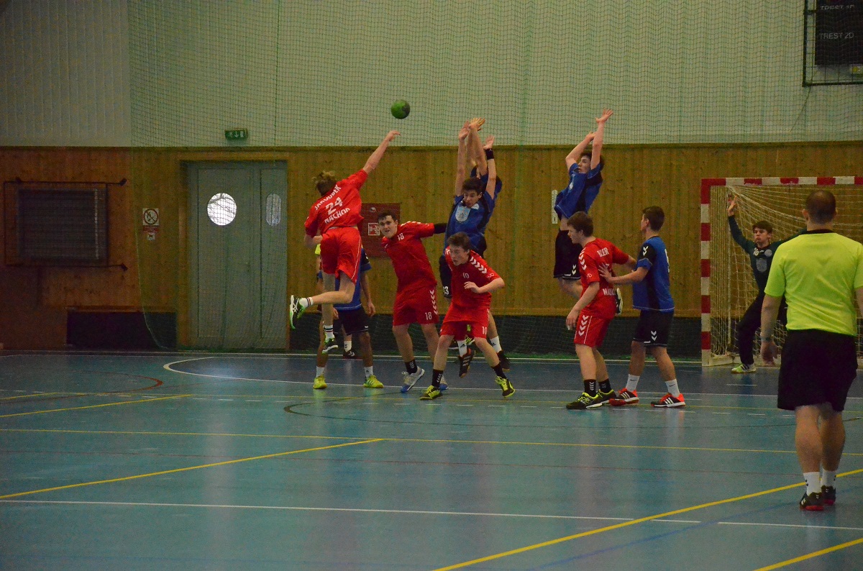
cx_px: 432
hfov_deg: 13.1
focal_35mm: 158
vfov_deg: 8.7
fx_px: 3767
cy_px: 286
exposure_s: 1/1000
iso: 6400
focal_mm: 105
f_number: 6.3
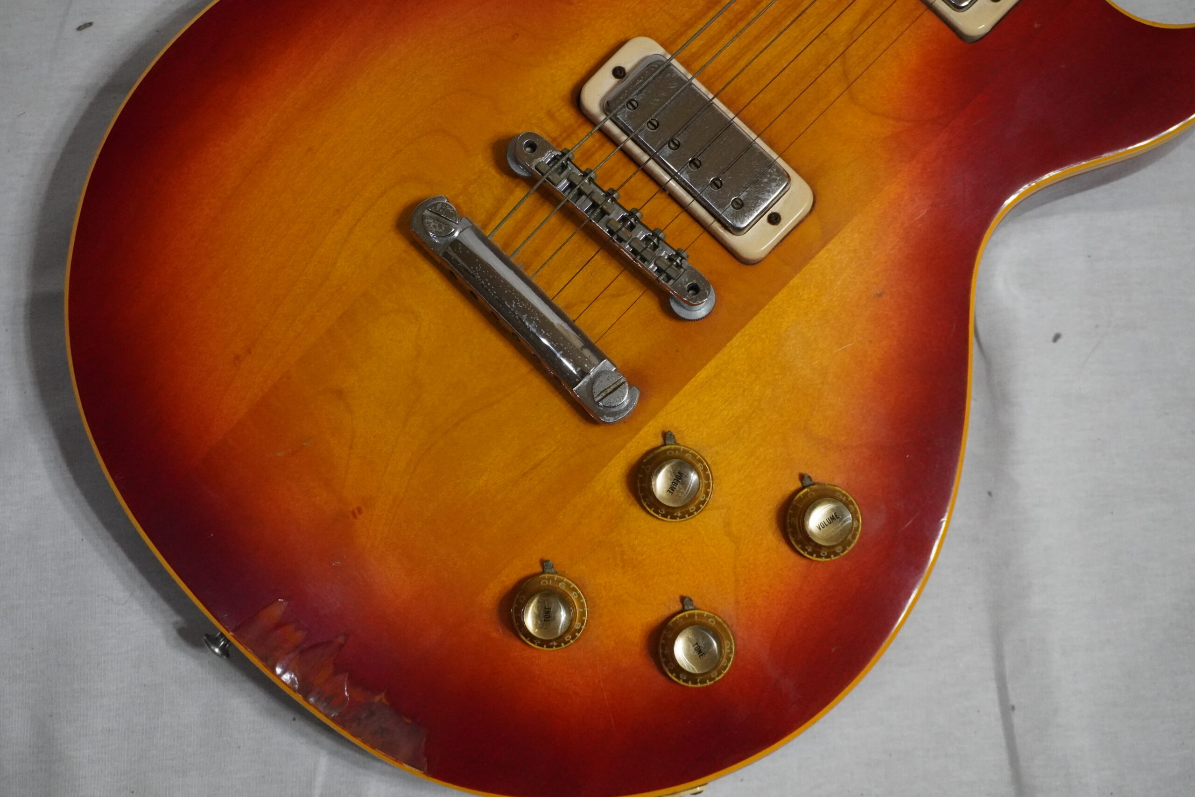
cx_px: 598
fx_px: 2041
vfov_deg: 22.1
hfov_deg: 32.6
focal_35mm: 62
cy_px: 398
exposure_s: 1/160
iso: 4000
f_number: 5.6
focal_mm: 41
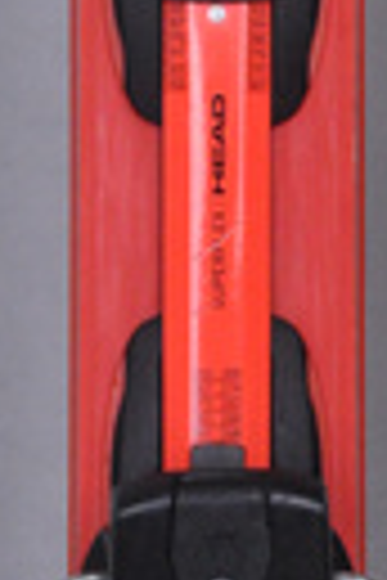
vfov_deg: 5.3
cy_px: 274
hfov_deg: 3.5
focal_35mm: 392
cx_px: 475
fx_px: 6316
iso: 3200
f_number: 9.5
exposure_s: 1/125
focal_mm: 75
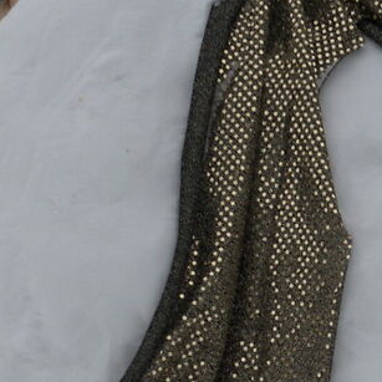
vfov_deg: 5.3
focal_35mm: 332
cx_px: 475
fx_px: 4145
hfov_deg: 5.3
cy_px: 478
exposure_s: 1/1000
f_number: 4.5
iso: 200
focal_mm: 50
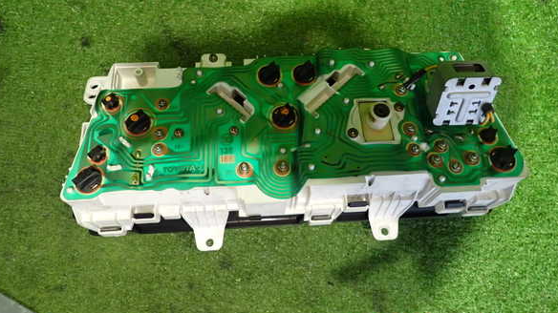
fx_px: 414
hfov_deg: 67.9
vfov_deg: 41.2
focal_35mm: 28
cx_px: 277
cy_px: 122
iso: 800
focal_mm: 4.5
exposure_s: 1/30
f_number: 2
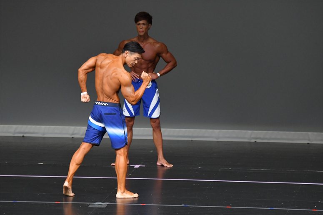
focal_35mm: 315
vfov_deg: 4.4
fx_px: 2825
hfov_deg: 6.5
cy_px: 108
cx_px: 162
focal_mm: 210
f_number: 5.6
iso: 4000
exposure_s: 1/400
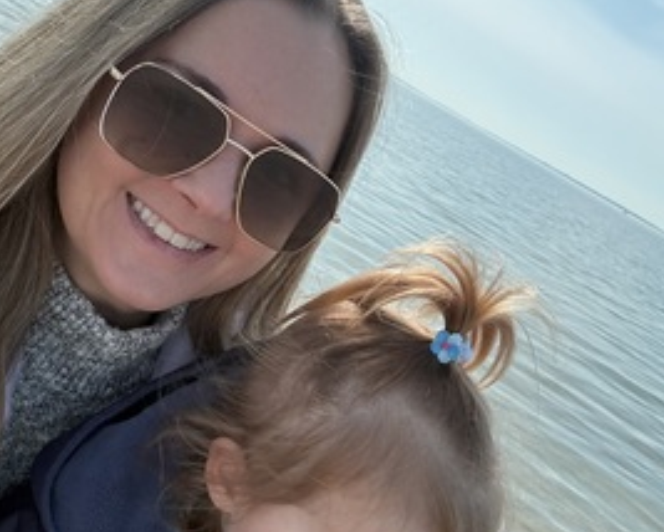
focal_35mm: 42
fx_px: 826
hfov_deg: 43.7
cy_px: 277
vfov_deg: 35.7
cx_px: 293
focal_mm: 2.69
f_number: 1.9
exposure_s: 1/1018
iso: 40
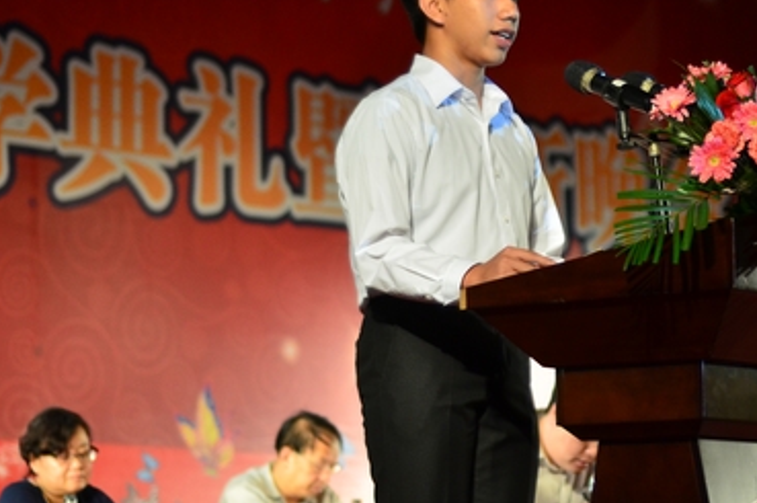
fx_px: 2730
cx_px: 650
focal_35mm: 130
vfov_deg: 10.5
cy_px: 170
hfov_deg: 15.6
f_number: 1.8
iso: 1000
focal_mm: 50
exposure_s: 1/1250
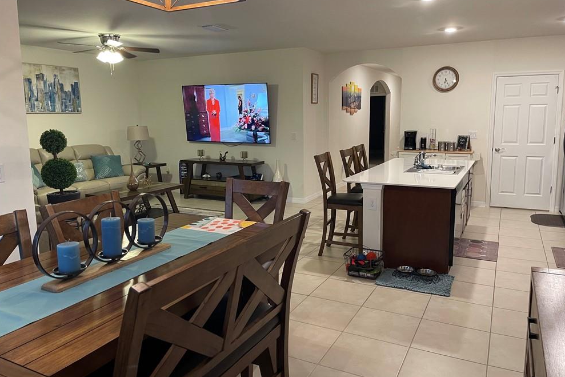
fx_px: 439
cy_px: 175
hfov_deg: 65.5
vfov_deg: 46.4
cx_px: 284
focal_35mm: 28
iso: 200
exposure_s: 1/60
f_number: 1.6
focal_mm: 5.1
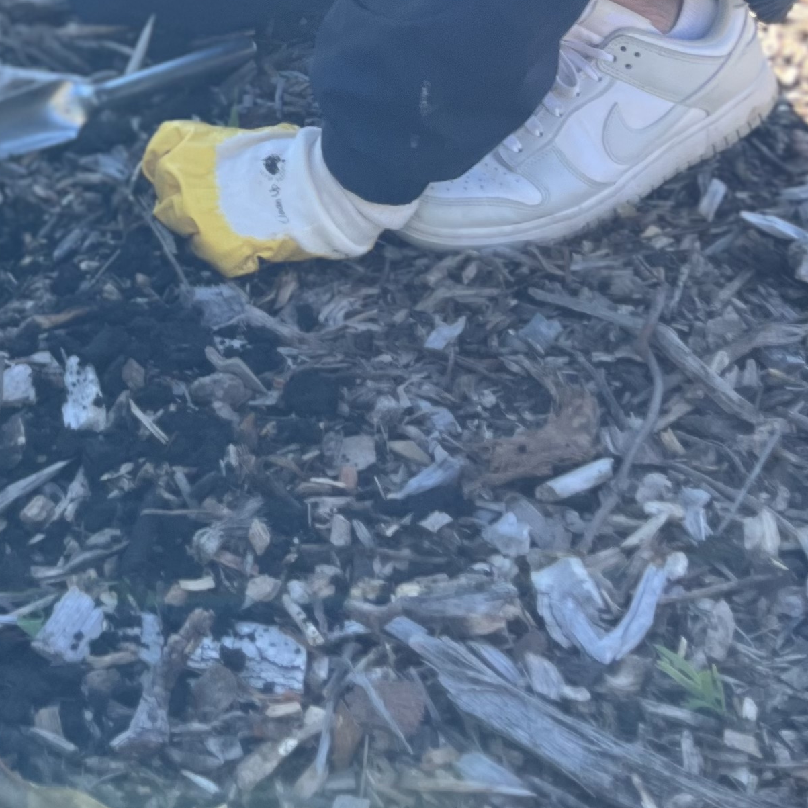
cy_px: -300
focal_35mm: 77
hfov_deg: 21.3
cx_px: -90
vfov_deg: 20.2
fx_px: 2033
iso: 50
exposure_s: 1/727
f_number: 1.6
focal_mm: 5.1
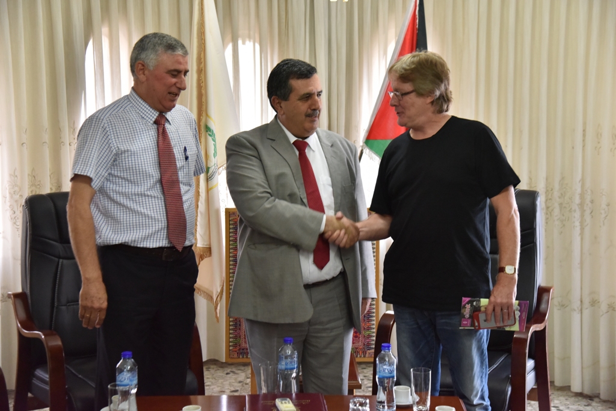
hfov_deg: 32.4
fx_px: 1061
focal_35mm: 62
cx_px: 308
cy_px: 206
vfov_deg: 21.9
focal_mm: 62
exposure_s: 1/100
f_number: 5
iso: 2500
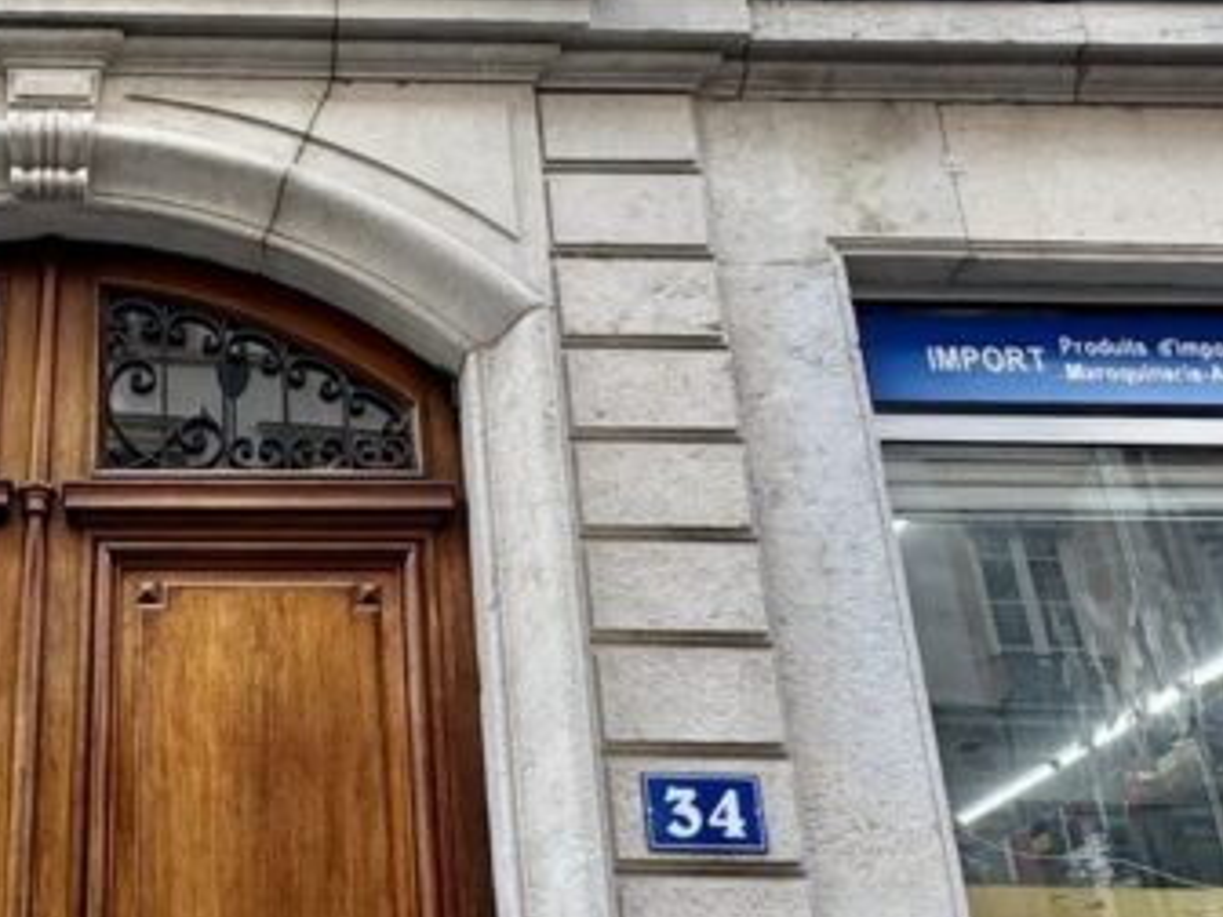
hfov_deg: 36.2
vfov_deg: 29.1
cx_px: 153
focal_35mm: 50
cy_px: 429
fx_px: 1767
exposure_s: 1/99
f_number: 2.2
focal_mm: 2.22
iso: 50
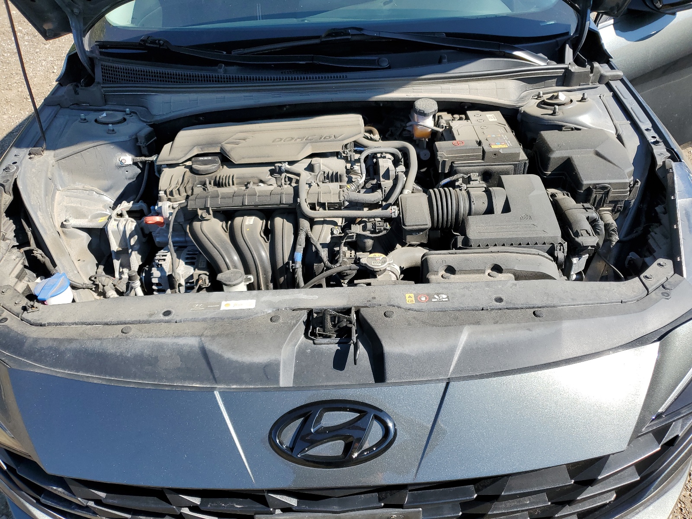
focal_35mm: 26
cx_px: 346
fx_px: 520
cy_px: 260
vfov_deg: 53.1
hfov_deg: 67.3
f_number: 1.5
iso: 50
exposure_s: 1/1429
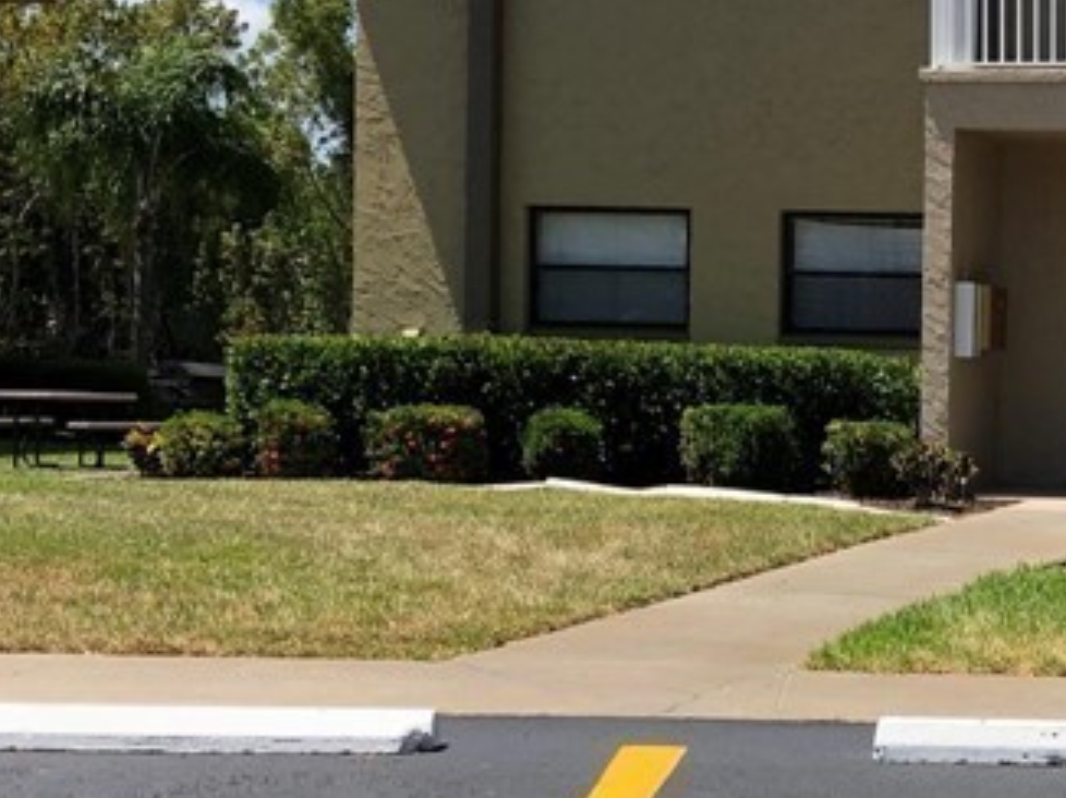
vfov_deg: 16.7
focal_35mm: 88
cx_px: 1164
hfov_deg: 21.2
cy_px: 523
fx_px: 2708
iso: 20
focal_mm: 3.99
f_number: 1.8
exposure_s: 1/1567
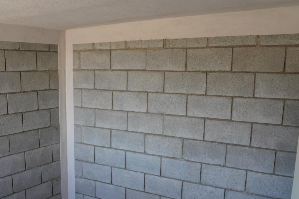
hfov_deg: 46.7
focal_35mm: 41
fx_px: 341
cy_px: 141
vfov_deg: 32.2
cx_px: 101
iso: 640
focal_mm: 24
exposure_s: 1/160
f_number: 4
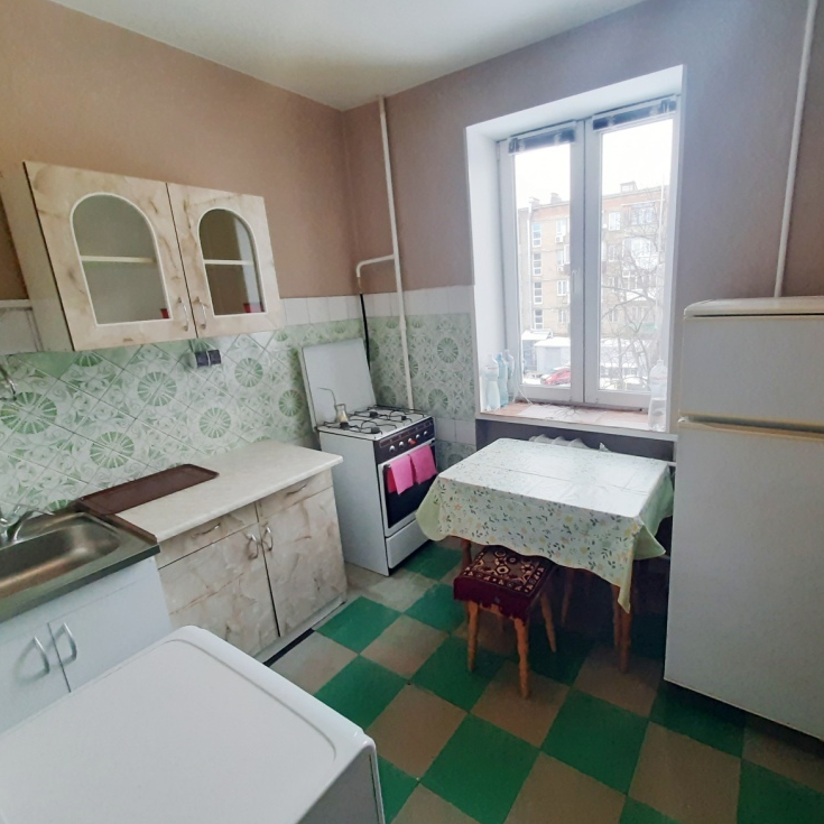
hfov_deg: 87.0
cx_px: 463
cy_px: 404
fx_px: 431
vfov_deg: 87.4
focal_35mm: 16
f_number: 2.2
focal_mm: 1.42
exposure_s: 1/50
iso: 200
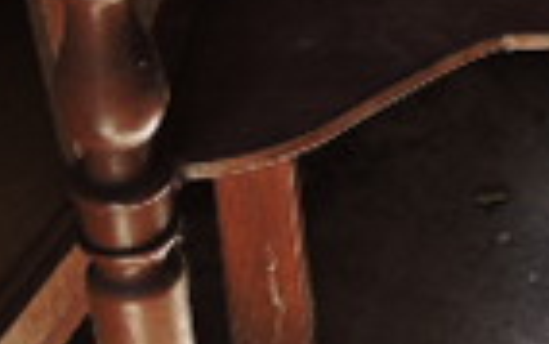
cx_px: 854
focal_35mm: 143
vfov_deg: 8.9
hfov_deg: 13.6
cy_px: -182
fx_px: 2141
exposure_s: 1/60
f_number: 3.5
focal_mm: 5.4
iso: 100
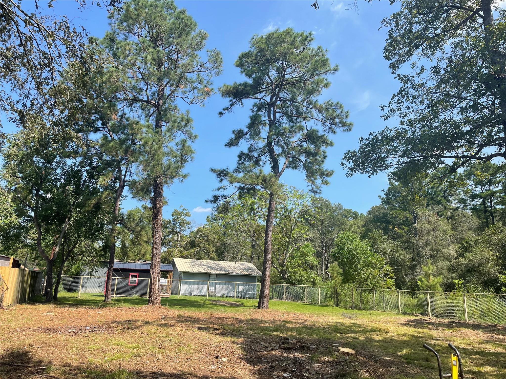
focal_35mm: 26
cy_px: 190
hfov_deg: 67.3
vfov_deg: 53.1
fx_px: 380
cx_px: 253
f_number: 1.6
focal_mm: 4.2
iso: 32
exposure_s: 1/1984
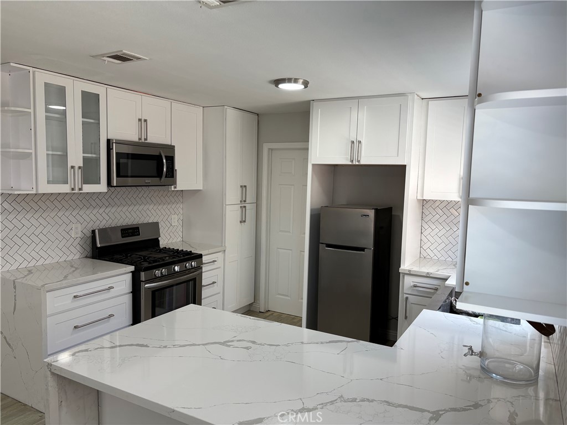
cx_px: 284
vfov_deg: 53.1
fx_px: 426
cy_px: 212
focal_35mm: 26
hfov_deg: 67.3
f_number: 1.6
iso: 64
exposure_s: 1/122
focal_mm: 5.96
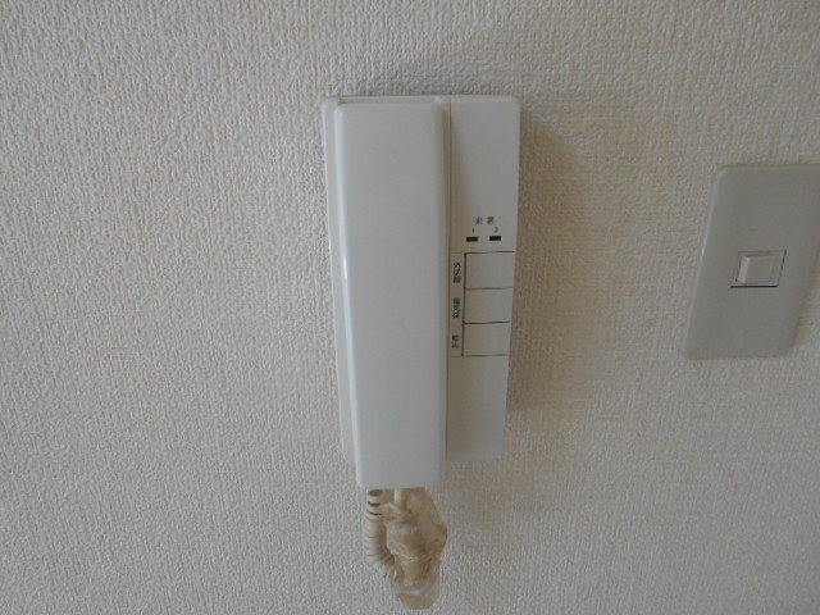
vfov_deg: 53.1
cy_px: 308
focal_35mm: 26
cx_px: 410
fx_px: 616
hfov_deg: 67.3
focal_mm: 4.6
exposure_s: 1/30
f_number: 3.2
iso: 125
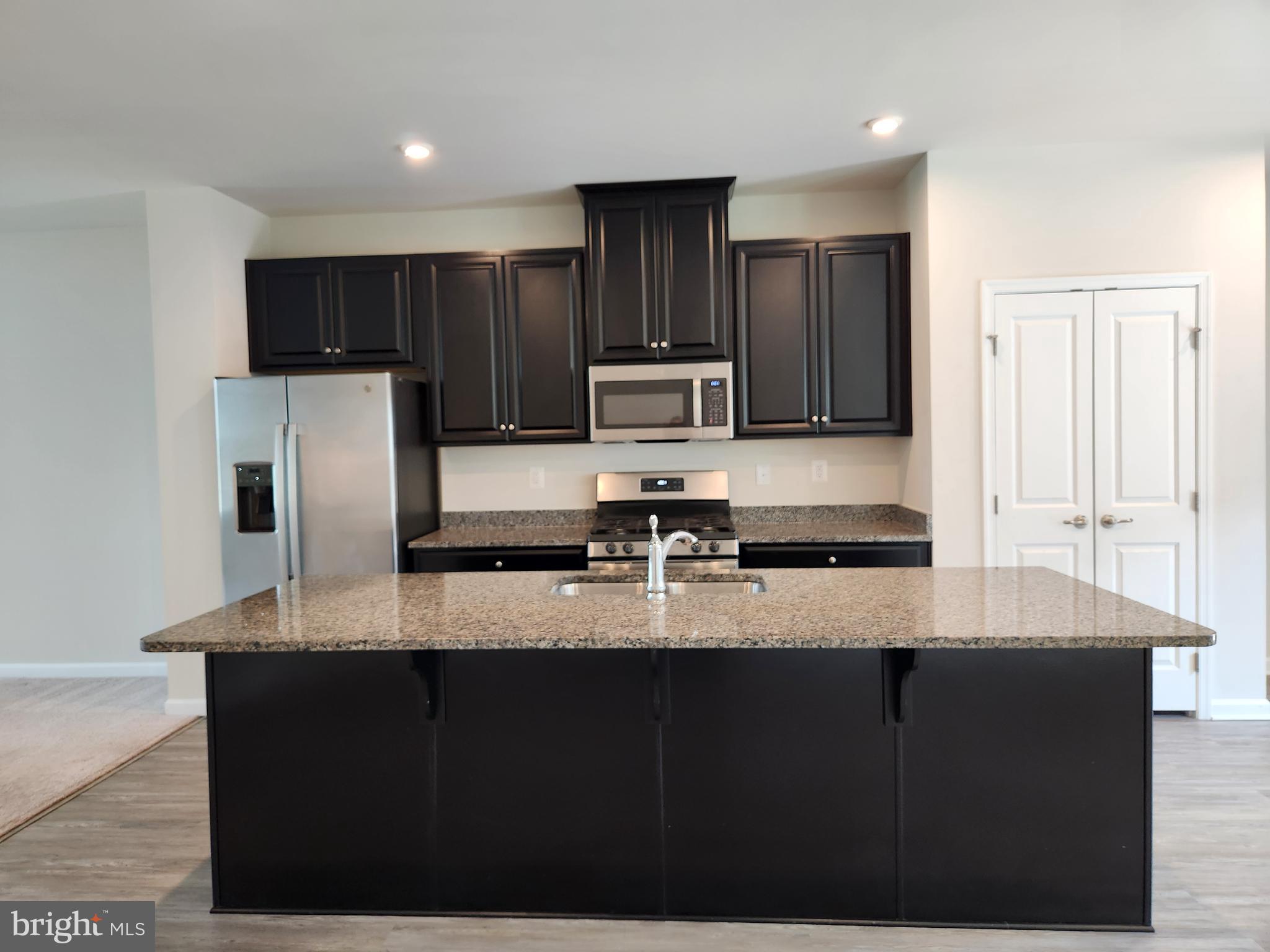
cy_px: 476
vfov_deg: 58.9
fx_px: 844
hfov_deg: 73.9
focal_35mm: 23
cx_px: 635
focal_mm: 5.4
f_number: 1.8
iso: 250
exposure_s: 1/120
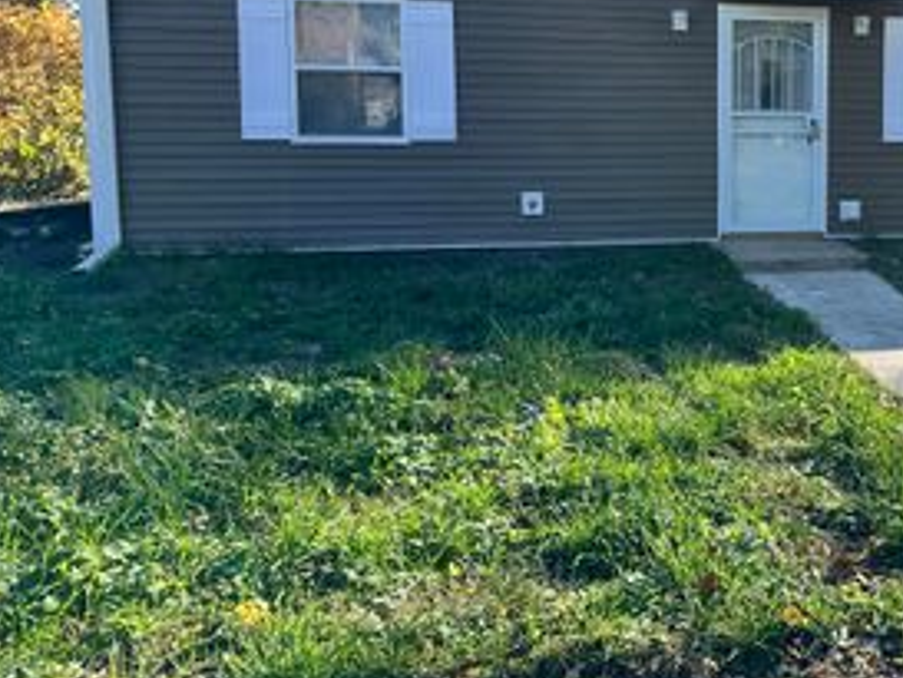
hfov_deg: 39.9
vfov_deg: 32.6
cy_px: 217
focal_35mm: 44
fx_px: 1148
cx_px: 804
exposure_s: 1/1374
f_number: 1.78
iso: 80
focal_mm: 6.86
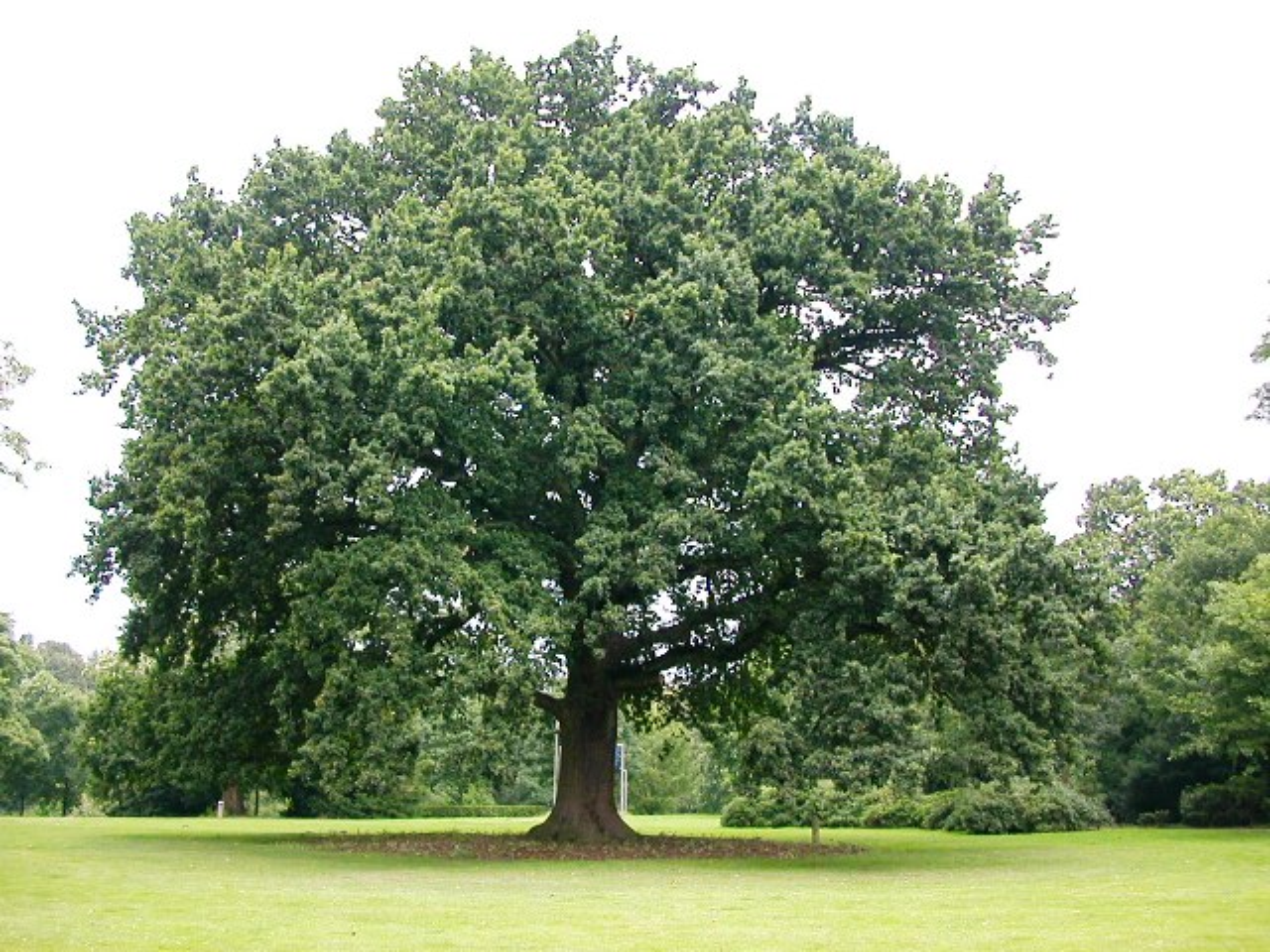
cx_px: 635
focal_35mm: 37
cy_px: 476
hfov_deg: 50.1
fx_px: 1357
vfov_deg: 38.7
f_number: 2.7
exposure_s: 1/311
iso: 100
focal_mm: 5.6
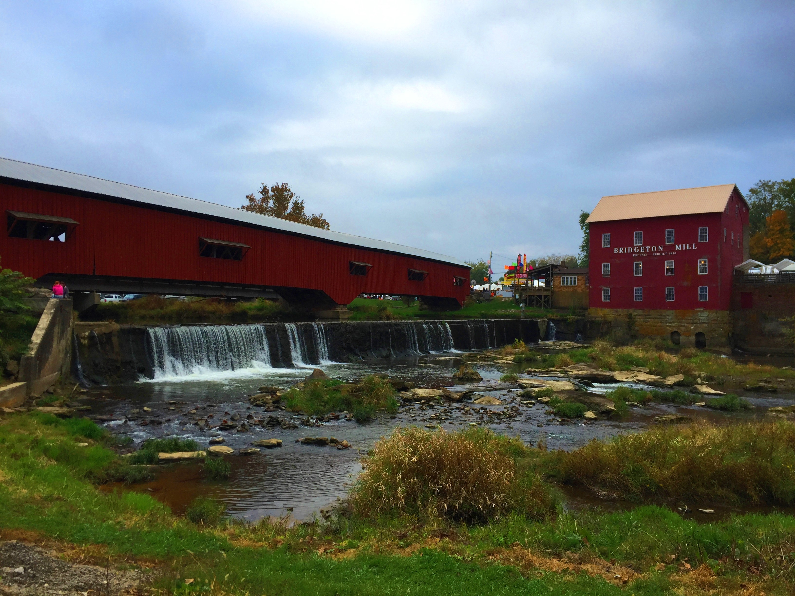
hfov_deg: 61.7
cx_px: 398
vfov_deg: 48.2
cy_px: 298
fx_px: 666
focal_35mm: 29
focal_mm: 4.15
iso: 32
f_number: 2.2
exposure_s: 1/706
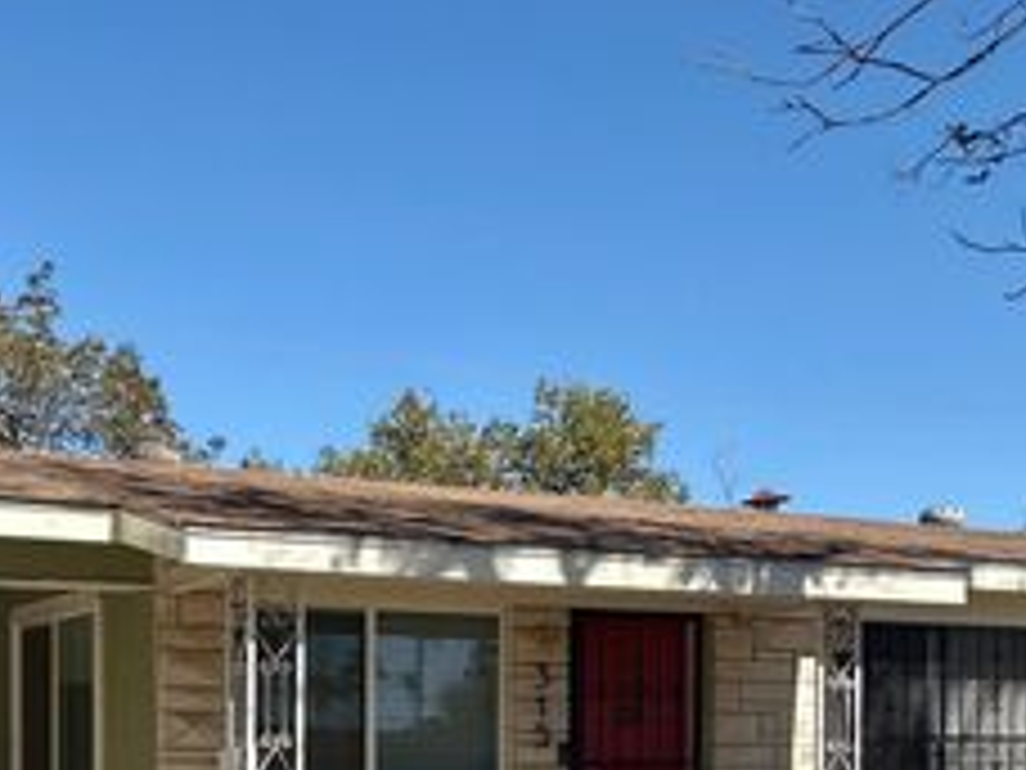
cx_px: 436
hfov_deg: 33.7
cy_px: 691
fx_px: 1689
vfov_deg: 24.9
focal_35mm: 57
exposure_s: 1/1706
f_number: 1.6
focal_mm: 5.96
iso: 64
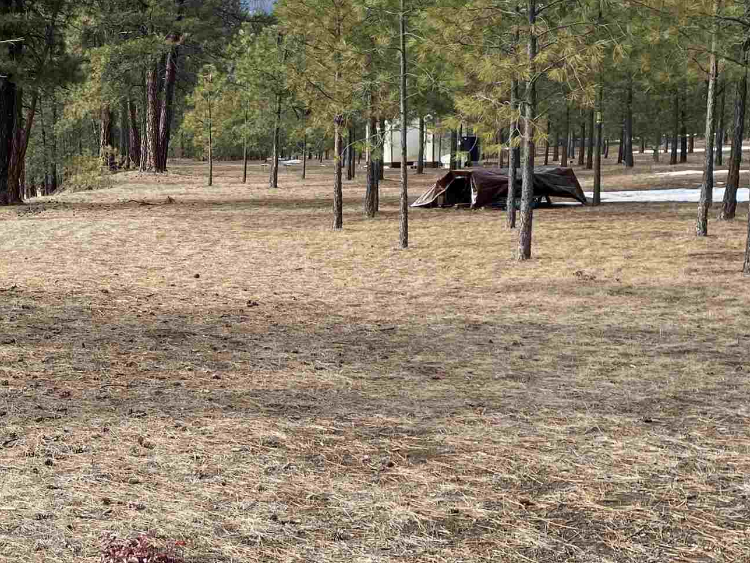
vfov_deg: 23.6
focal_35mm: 62
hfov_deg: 29.9
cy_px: 231
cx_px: 82
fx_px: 1343
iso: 32
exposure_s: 1/858
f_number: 1.8
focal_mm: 4.25
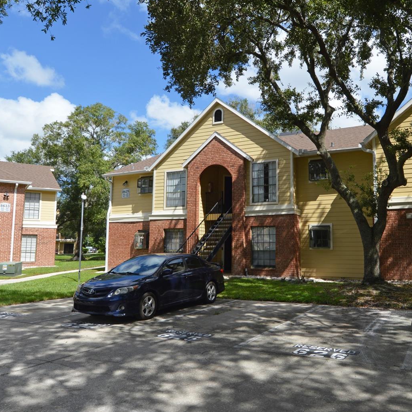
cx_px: 291
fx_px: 345
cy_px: 208
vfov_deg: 61.6
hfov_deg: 59.4
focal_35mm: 26
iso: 100
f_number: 8
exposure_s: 1/250
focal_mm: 13
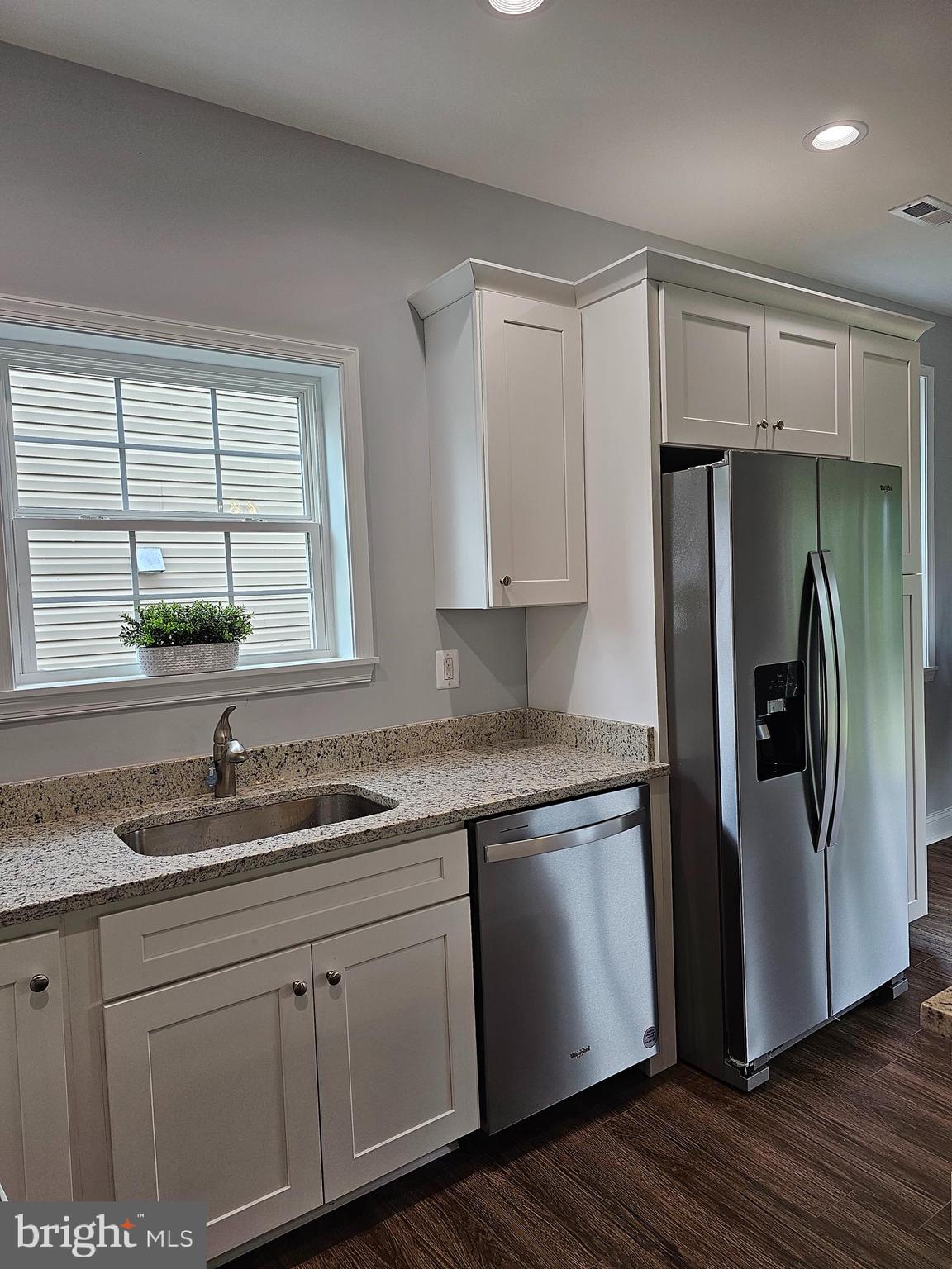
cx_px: 476
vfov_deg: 73.9
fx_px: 843
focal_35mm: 23
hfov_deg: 58.9
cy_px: 634
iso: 100
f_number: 1.7
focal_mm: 6.3
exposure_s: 1/120
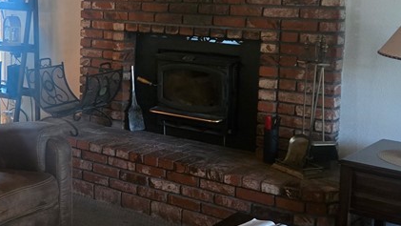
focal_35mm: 61
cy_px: 58
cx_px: 67
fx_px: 649
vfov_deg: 19.6
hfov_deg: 33.1
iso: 1000
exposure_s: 1/60
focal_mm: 5.4
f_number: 1.8
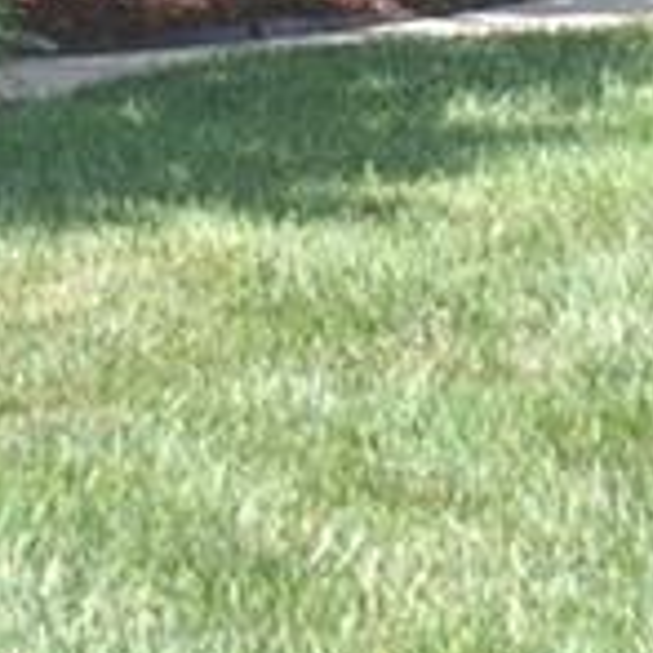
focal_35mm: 310
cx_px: 93
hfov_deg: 5.6
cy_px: -684
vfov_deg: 5.5
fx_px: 6615
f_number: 6.3
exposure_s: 1/160
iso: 100
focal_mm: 35
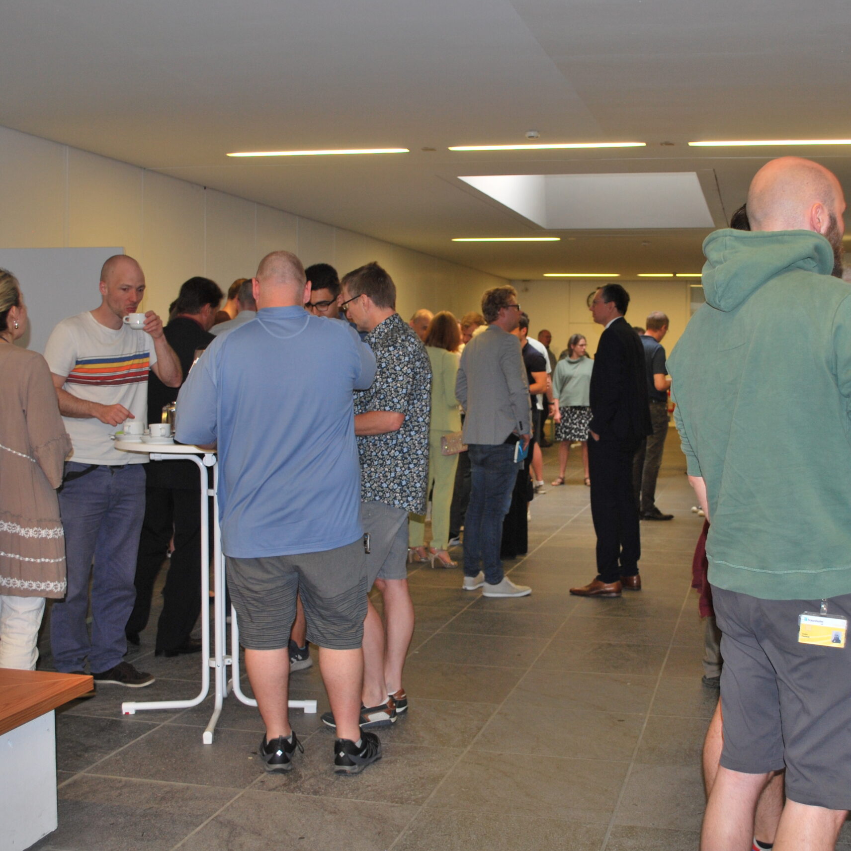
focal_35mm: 42
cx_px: 517
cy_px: 426
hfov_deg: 39.8
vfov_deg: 40.0
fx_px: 1168
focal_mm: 22
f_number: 4
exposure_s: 1/60
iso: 200
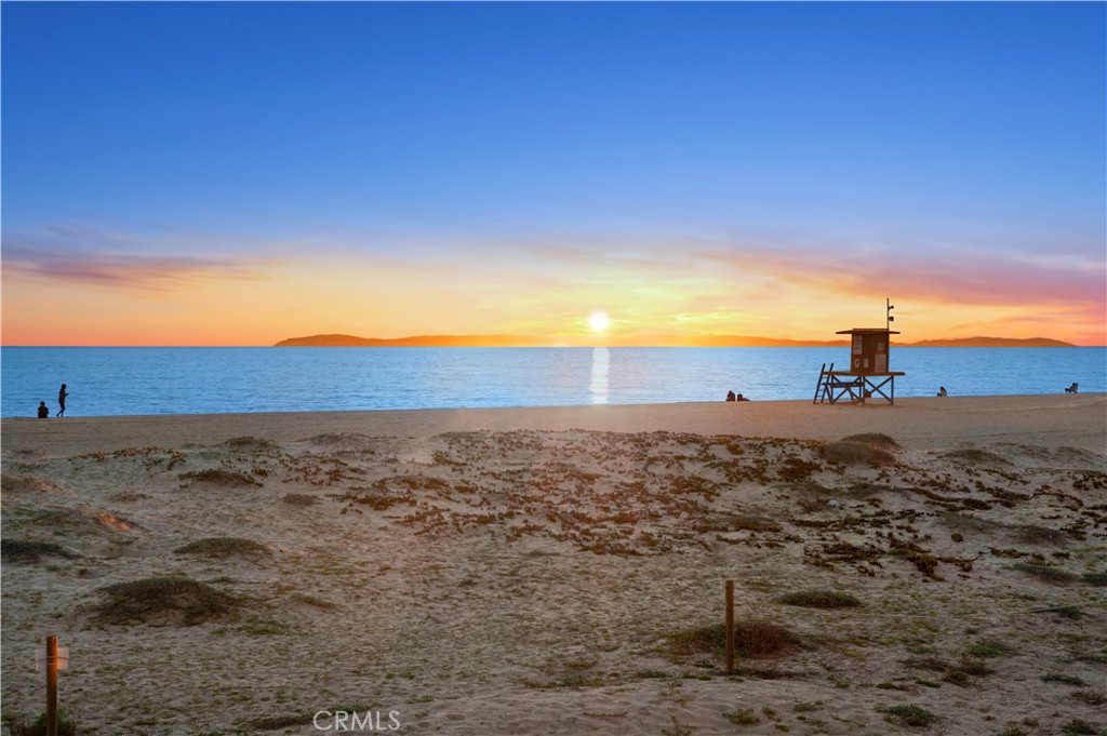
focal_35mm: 50
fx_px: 1536
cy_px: 368
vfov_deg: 26.9
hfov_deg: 39.6
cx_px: 554
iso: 80
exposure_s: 1/40
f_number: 9
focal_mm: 50
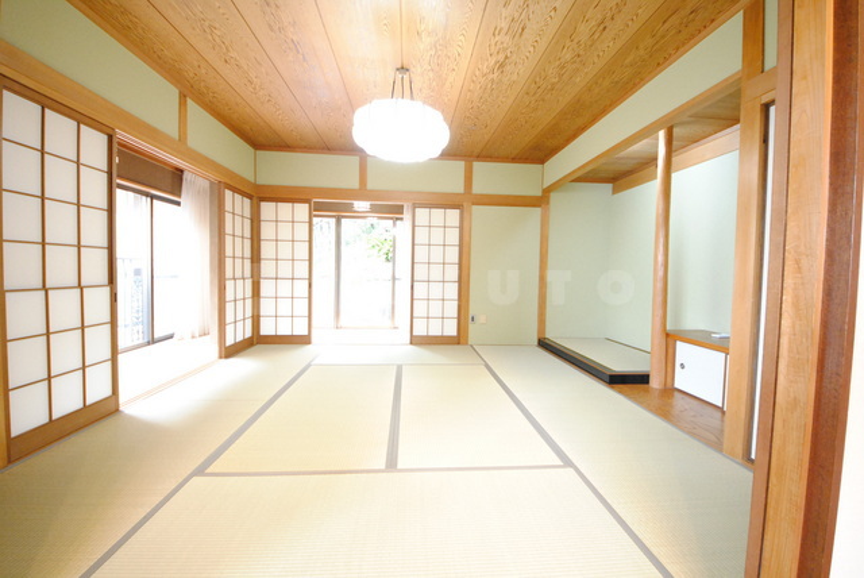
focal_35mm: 14
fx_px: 324
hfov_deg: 106.2
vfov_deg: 83.4
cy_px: 289
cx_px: 432
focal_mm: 9
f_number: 4.5
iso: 1600
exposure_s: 1/15
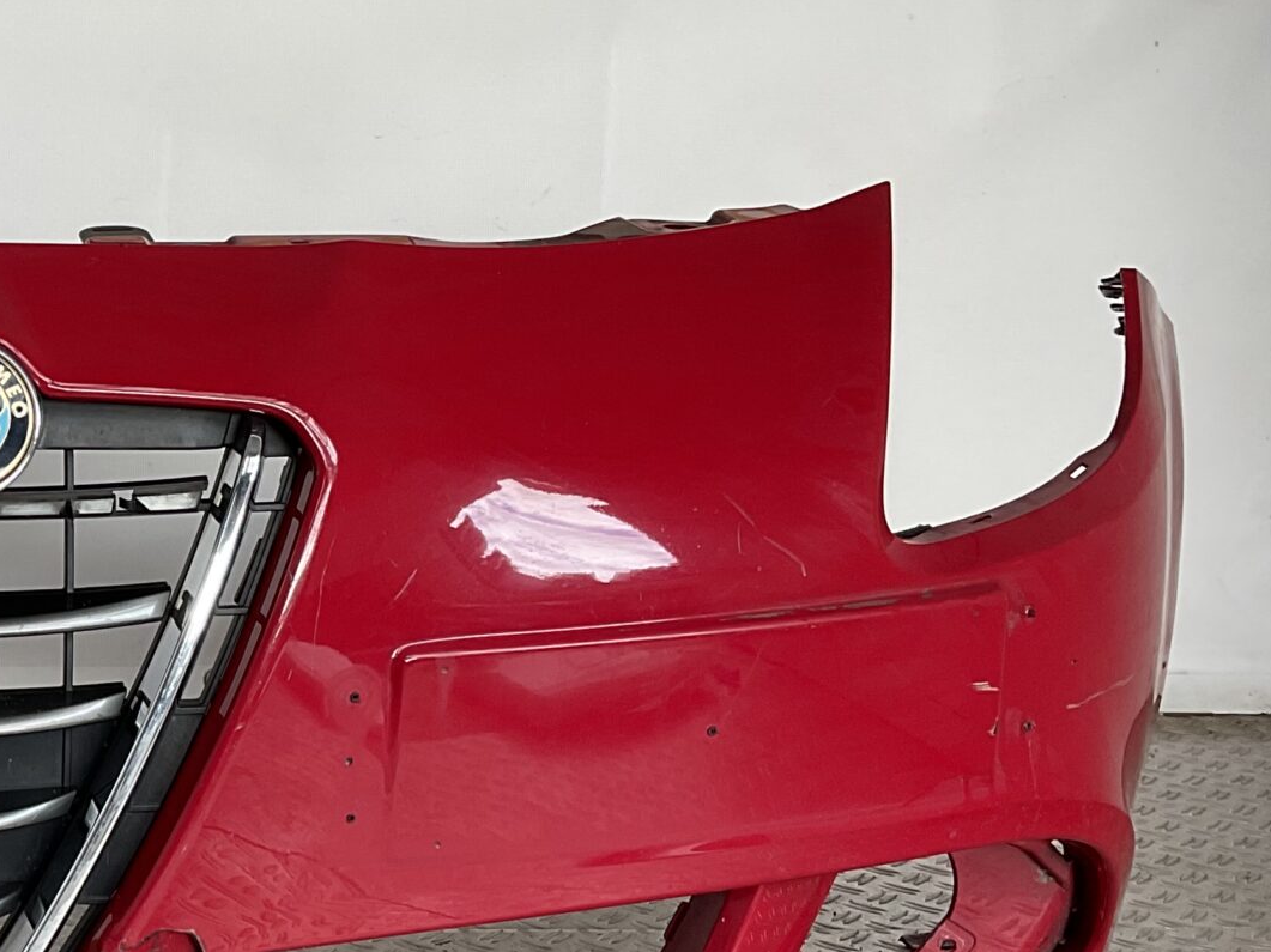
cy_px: 495
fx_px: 2569
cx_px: -129
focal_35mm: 70
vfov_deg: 21.0
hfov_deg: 25.7
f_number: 1.8
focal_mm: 3
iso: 25
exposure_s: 1/100
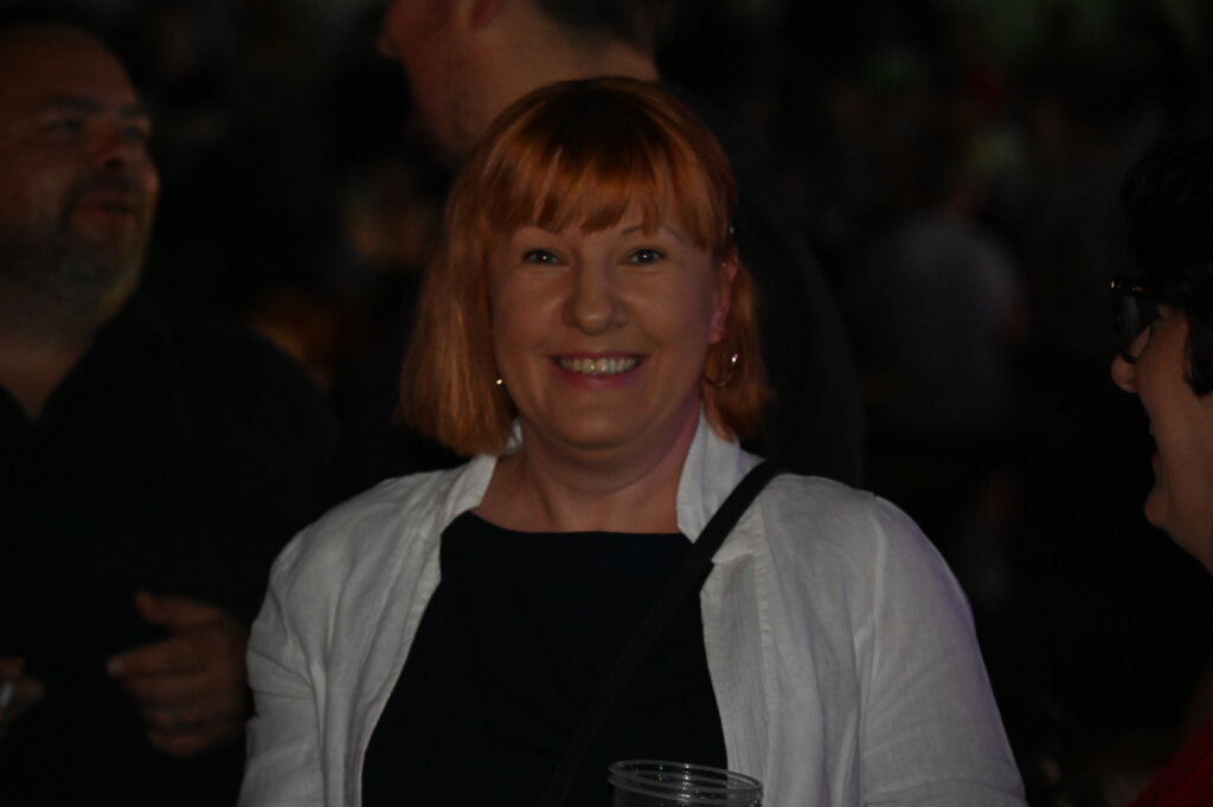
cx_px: 606
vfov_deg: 6.9
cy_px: 404
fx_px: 6733
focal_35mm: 200
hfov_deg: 10.3
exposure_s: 1/200
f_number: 6.3
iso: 9000
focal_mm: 200
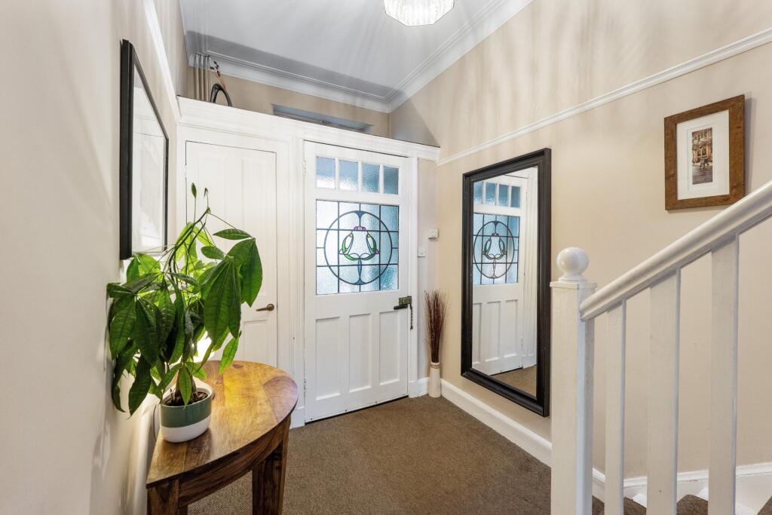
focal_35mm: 14
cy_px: 258
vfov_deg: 81.2
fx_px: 300
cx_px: 386
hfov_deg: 104.2
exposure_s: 1/4
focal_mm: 14
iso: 640
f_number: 8
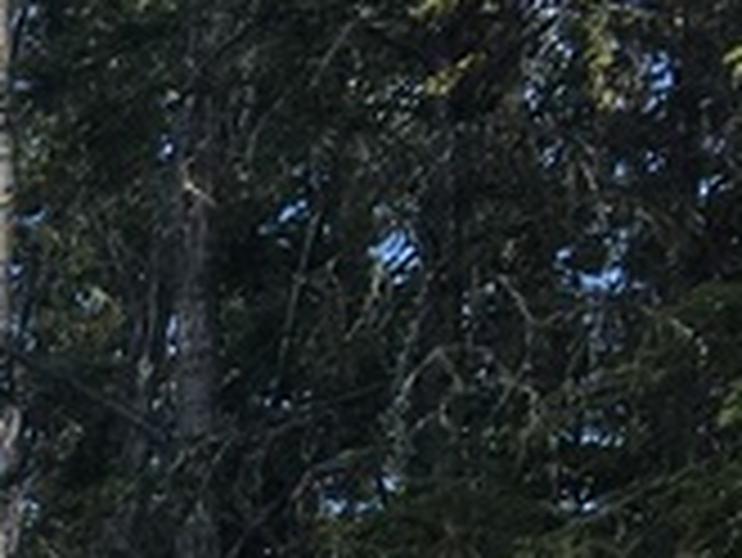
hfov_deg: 9.2
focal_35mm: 180
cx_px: -1318
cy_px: 1683
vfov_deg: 7.3
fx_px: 3861
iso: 25
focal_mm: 4.15
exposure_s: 1/974
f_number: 2.2
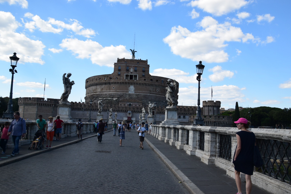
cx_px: 146
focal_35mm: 27
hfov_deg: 67.4
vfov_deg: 47.9
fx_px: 218
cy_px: 97
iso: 400
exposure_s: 1/250
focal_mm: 18
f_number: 10
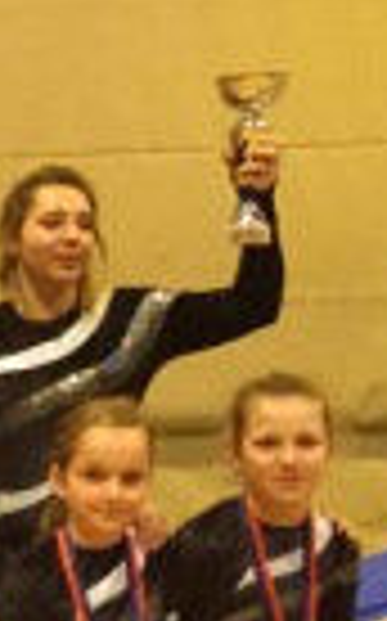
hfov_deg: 10.7
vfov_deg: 19.4
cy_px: 446
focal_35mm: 107
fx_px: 1809
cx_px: -482
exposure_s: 1/25
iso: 250
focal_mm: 3.3
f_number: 2.4
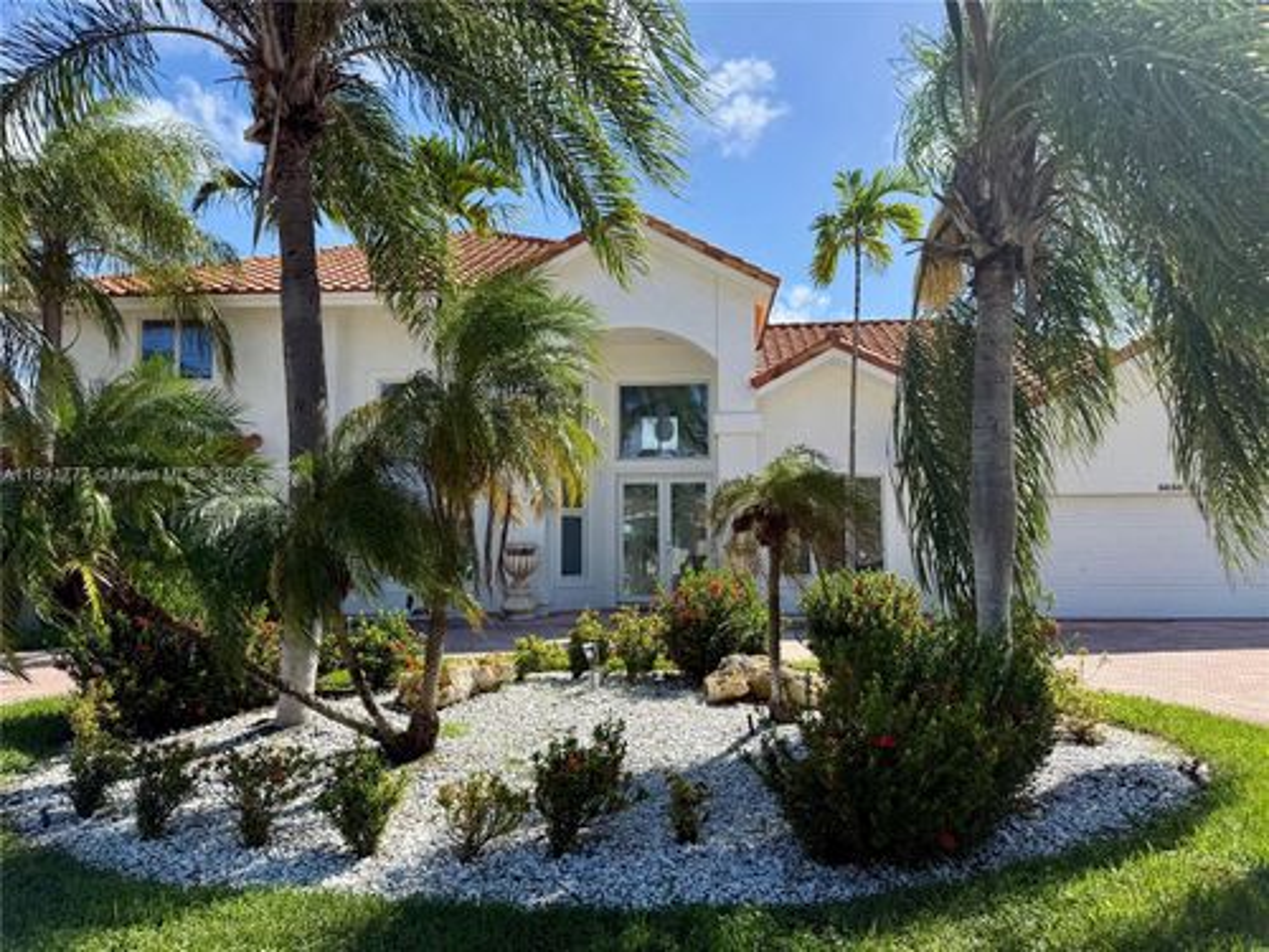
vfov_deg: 56.8
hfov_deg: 71.6
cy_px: 476
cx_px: 634
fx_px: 880
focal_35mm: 24
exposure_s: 1/3584
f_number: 1.78
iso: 80
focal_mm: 6.76
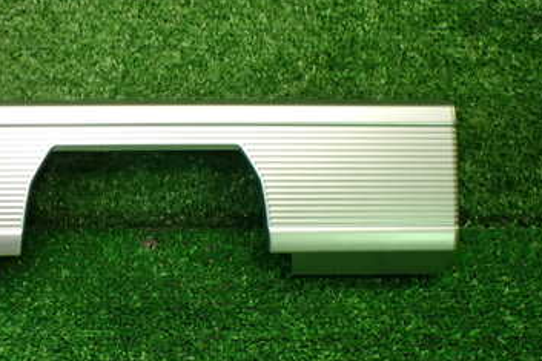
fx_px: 798
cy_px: 218
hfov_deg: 36.2
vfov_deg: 25.4
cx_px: 103
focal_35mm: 53
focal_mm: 5.4
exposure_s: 1/125
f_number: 2.3
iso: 400
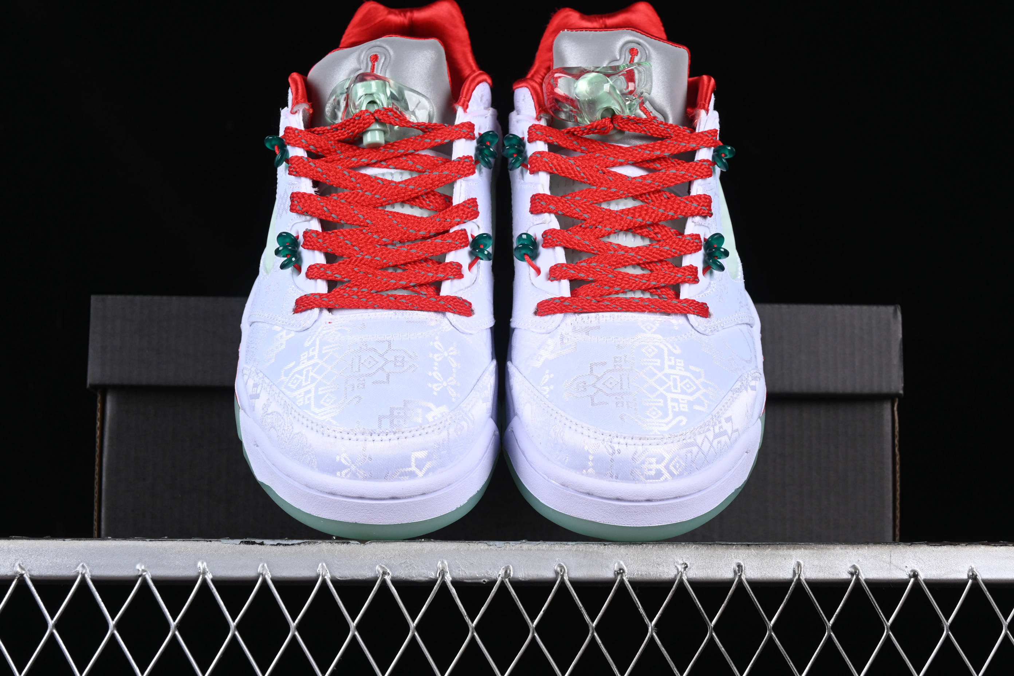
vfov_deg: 18.2
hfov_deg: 27.0
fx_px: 2112
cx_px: 507
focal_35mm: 75
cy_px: 338
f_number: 8
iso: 160
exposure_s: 1/80
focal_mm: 50
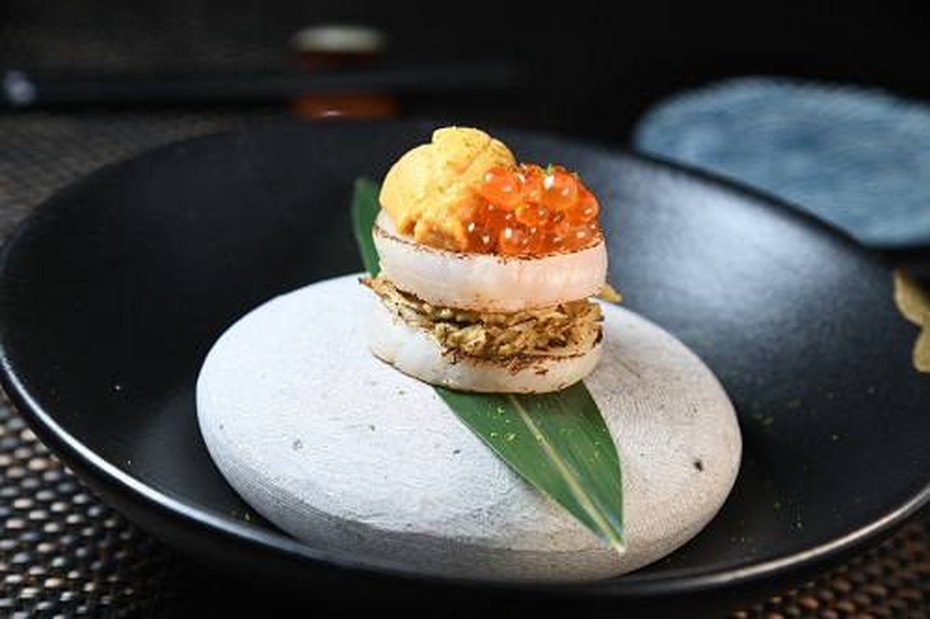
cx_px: 465
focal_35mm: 120
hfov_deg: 17.1
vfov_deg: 11.4
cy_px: 310
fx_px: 3099
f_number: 7.1
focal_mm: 120
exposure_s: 1/50
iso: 80
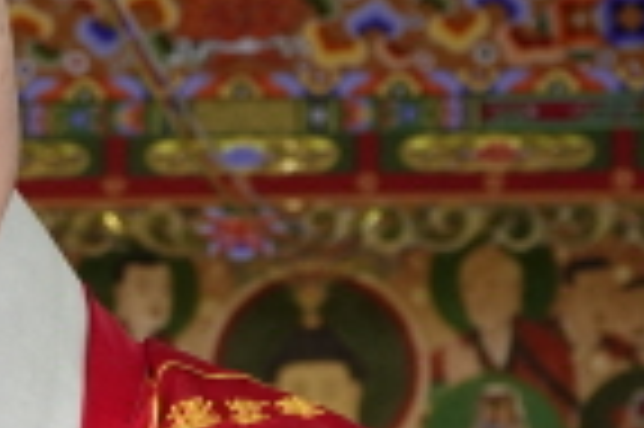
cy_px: 437
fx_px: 5771
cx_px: -108
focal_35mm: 323
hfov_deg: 6.4
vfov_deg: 4.2
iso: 250
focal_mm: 28.07
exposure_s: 1/80
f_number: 4
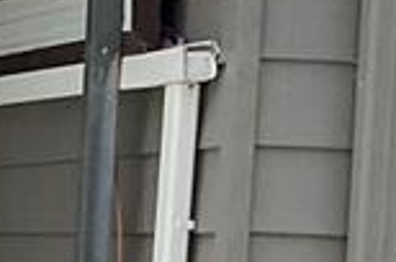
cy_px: 334
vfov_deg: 6.7
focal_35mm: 201
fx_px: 2206
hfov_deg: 8.2
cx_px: -903
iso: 16
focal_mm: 3
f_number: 1.8
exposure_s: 1/2667
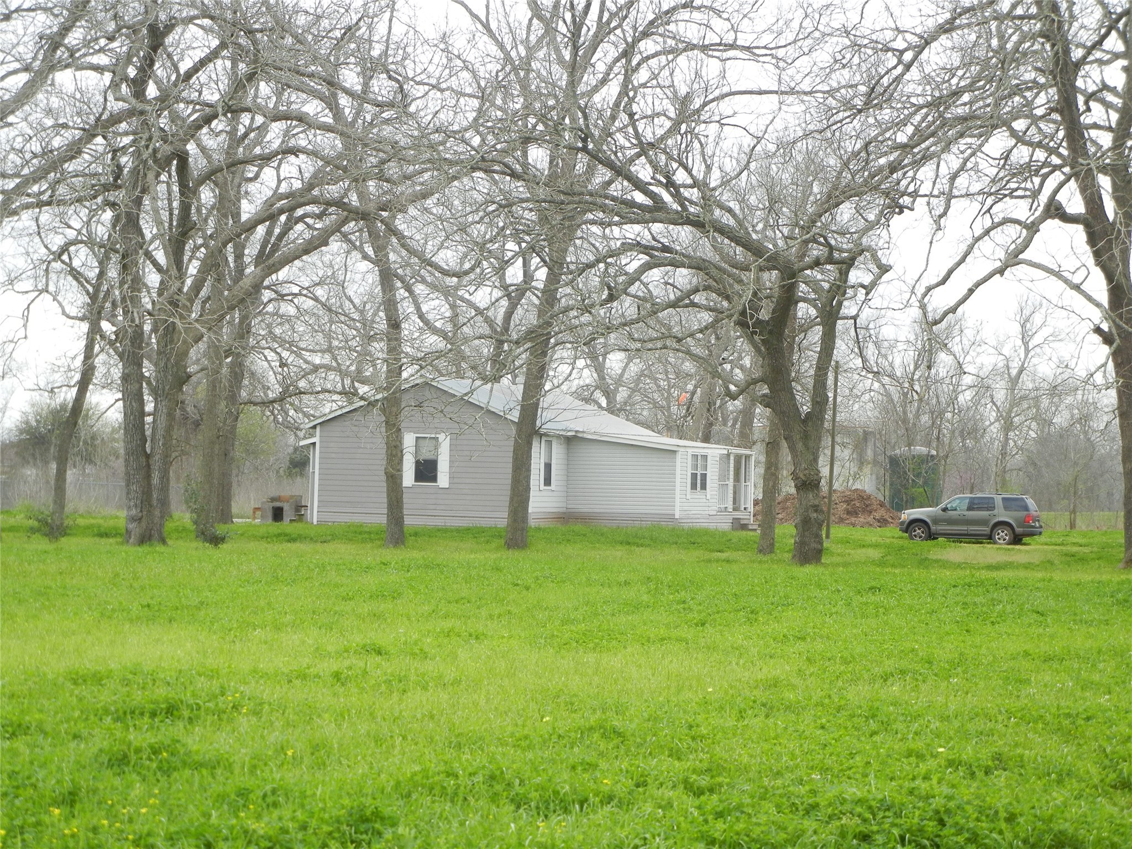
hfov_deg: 19.3
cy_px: 424
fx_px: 3336
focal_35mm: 102
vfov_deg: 14.5
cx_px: 566
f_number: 4.5
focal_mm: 18.3
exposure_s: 1/153
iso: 160
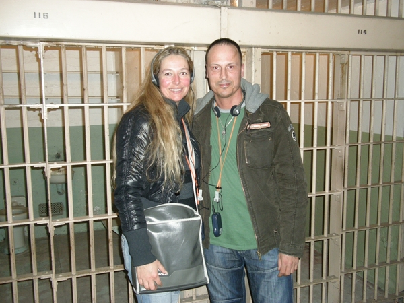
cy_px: 152
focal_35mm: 37
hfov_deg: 50.1
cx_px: 202
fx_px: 432
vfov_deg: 38.7
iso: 460
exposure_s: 1/60
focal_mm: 7.9
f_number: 2.8
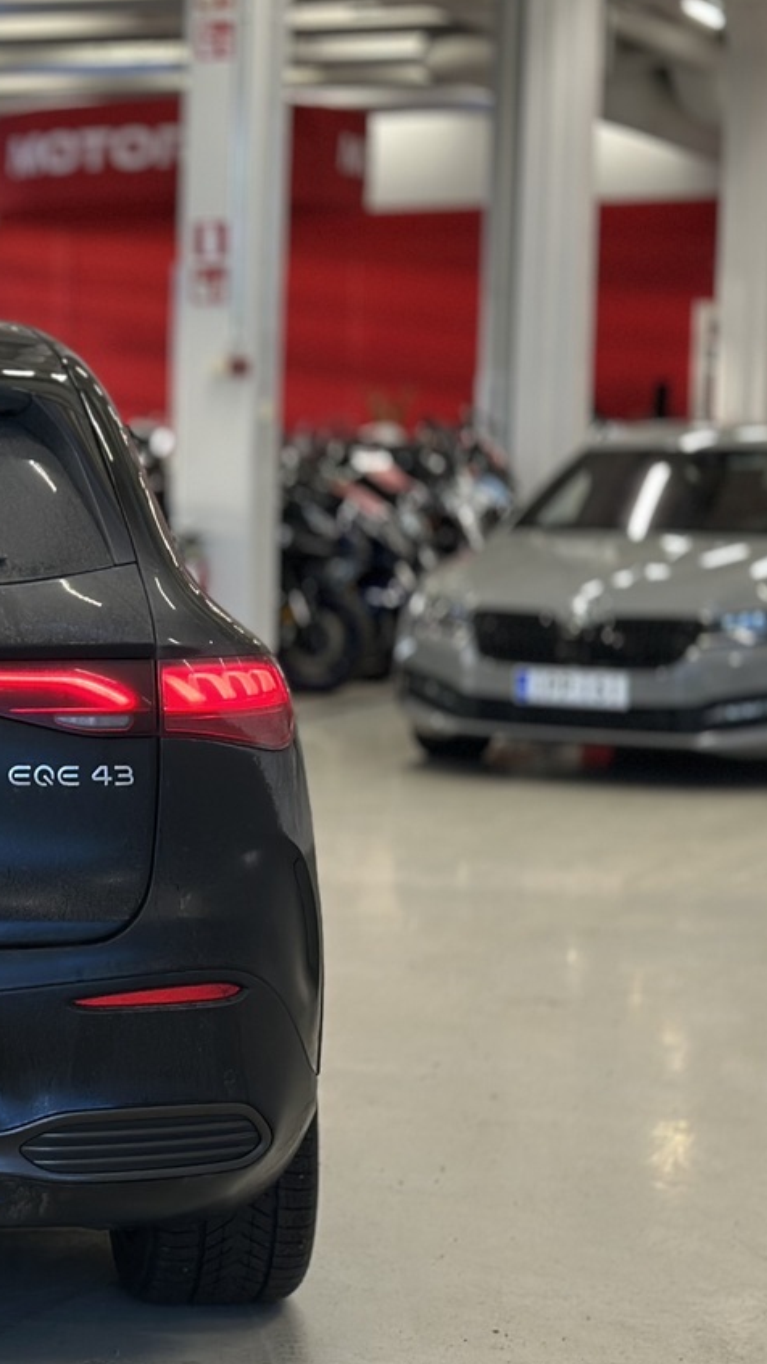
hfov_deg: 13.1
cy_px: 671
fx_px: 3217
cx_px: -253
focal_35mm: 89
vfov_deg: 23.9
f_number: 1.78
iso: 125
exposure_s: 1/100
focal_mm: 6.86
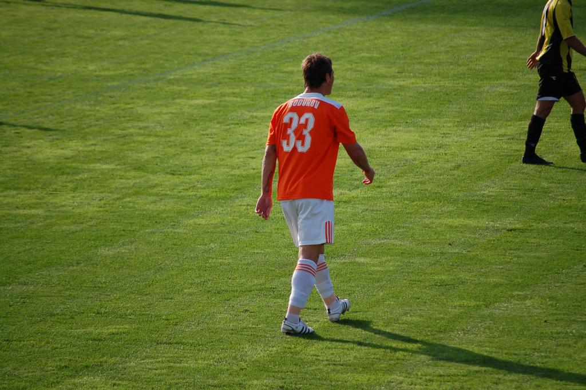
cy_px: 195
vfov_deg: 4.6
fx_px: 4879
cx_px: 293
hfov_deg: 6.9
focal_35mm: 300
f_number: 5.6
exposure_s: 1/1000
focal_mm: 200
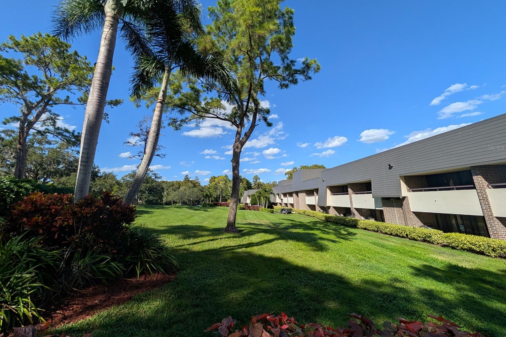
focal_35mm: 13
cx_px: 255
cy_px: 147
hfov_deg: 108.3
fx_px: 183
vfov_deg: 85.0
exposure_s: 1/3663
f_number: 1.7
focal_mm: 2.02
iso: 52
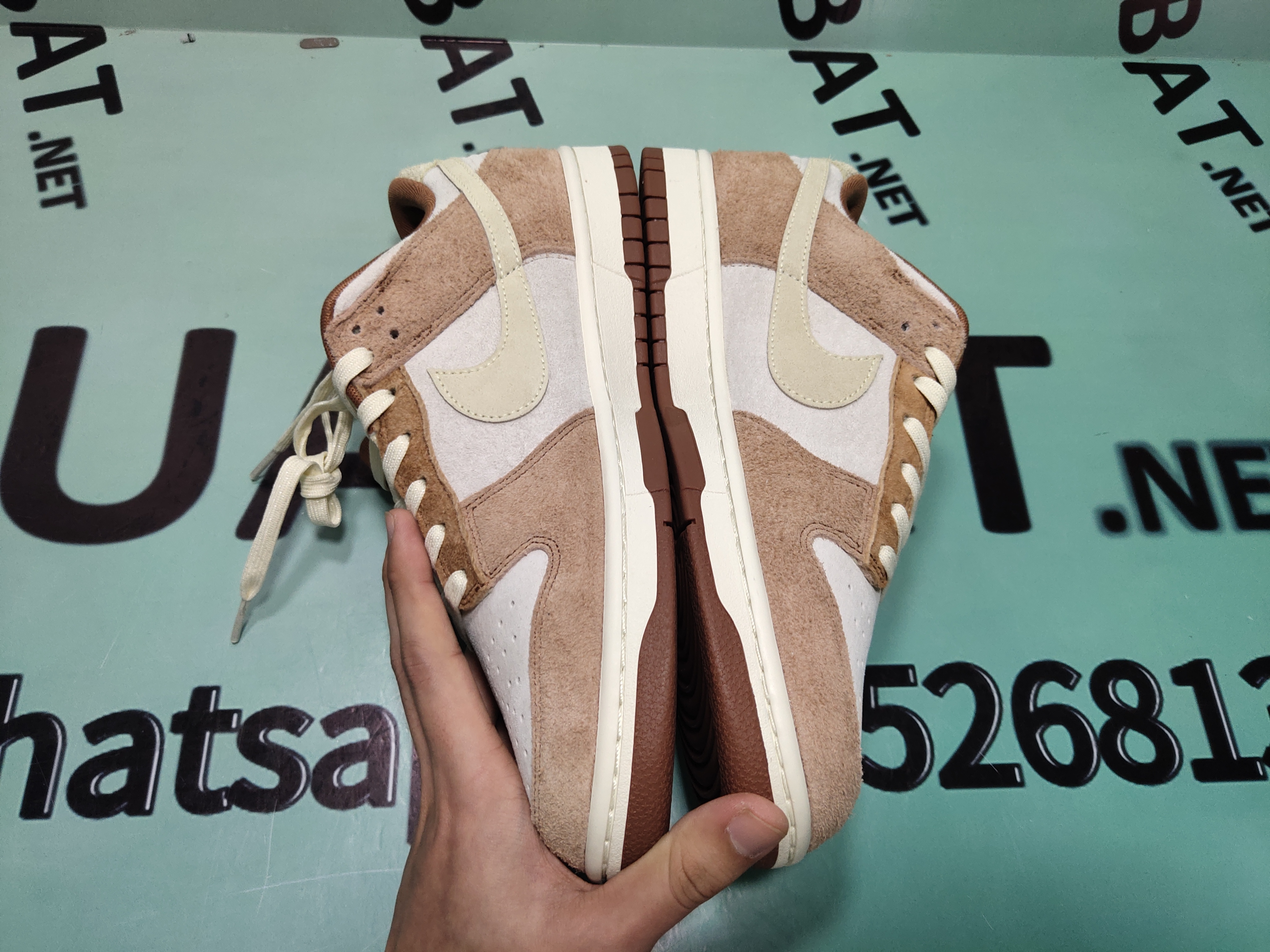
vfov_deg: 46.8
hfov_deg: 60.0
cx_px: 635
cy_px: 476
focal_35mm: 30
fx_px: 1101
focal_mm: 4.35
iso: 67
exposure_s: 1/100
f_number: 1.79
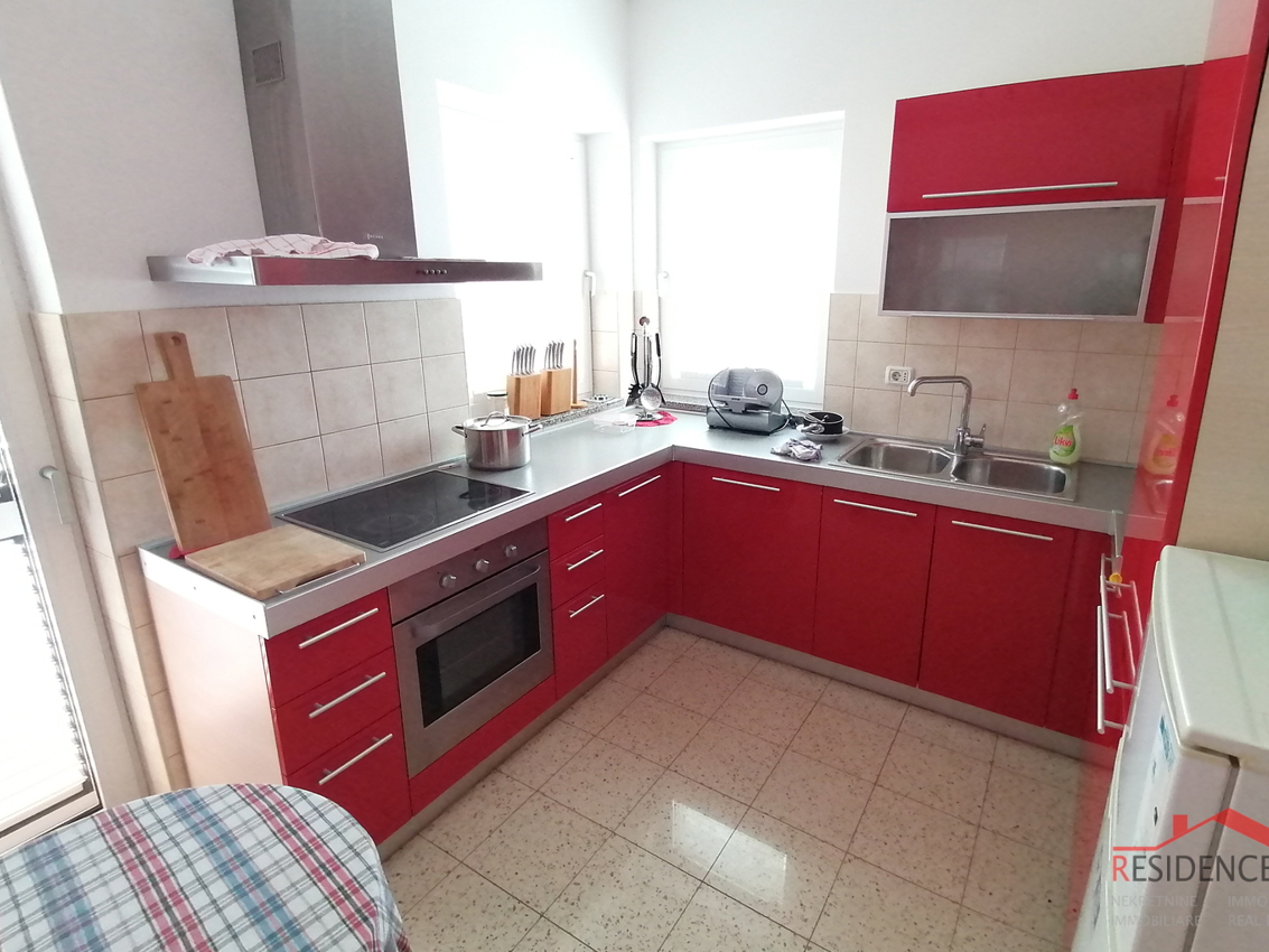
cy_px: 449
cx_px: 669
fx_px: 660
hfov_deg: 87.7
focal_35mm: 18
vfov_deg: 71.5
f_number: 2.4
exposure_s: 1/50
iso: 160
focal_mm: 2.7
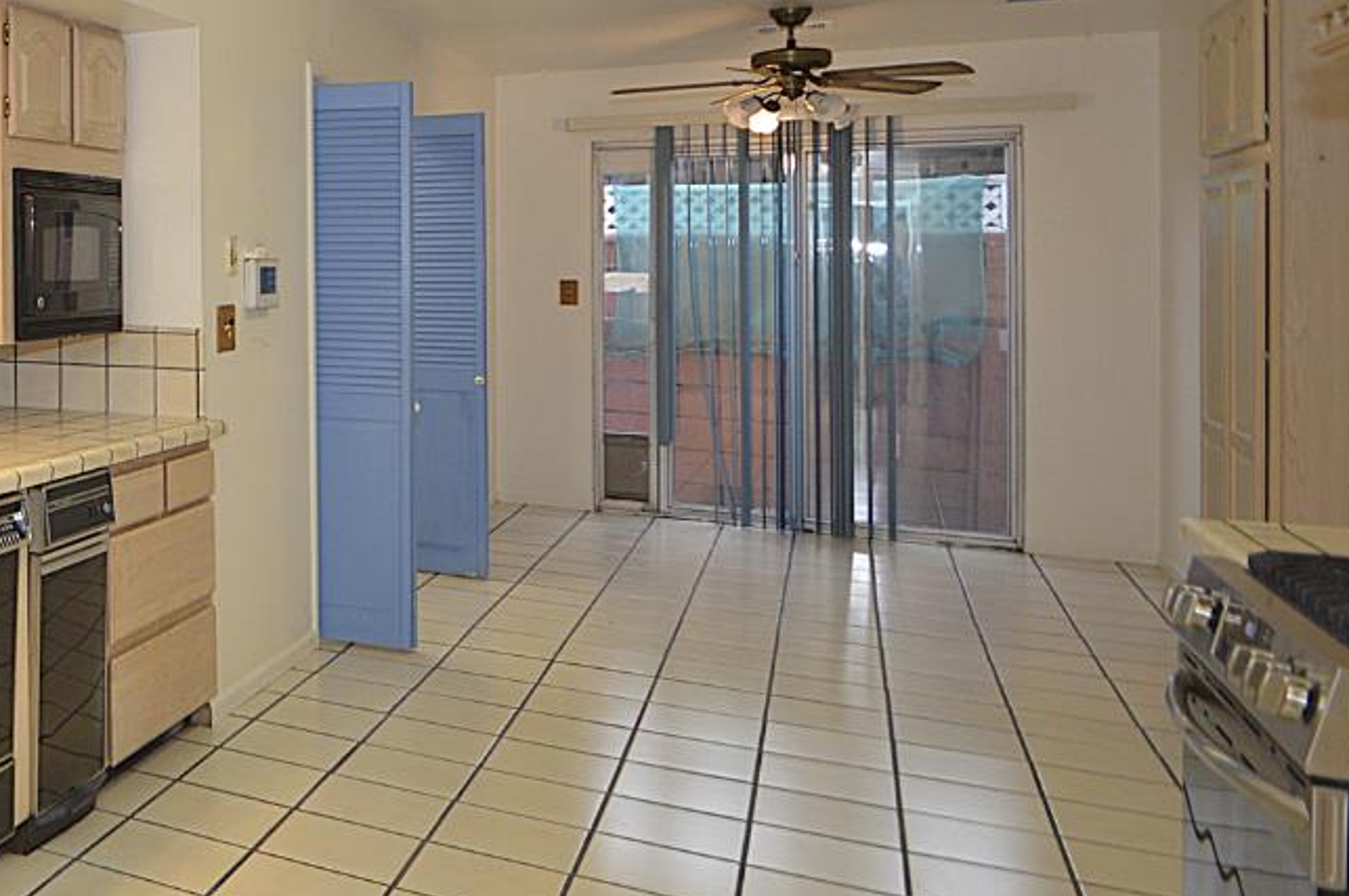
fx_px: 1310
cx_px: -168
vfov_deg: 36.7
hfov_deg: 41.9
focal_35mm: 35
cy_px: 205
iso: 400
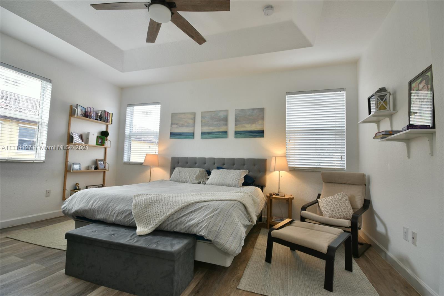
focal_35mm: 15
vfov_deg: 77.3
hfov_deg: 100.4
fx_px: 185
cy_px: 148
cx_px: 222
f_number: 10
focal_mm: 10
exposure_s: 1/5
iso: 100
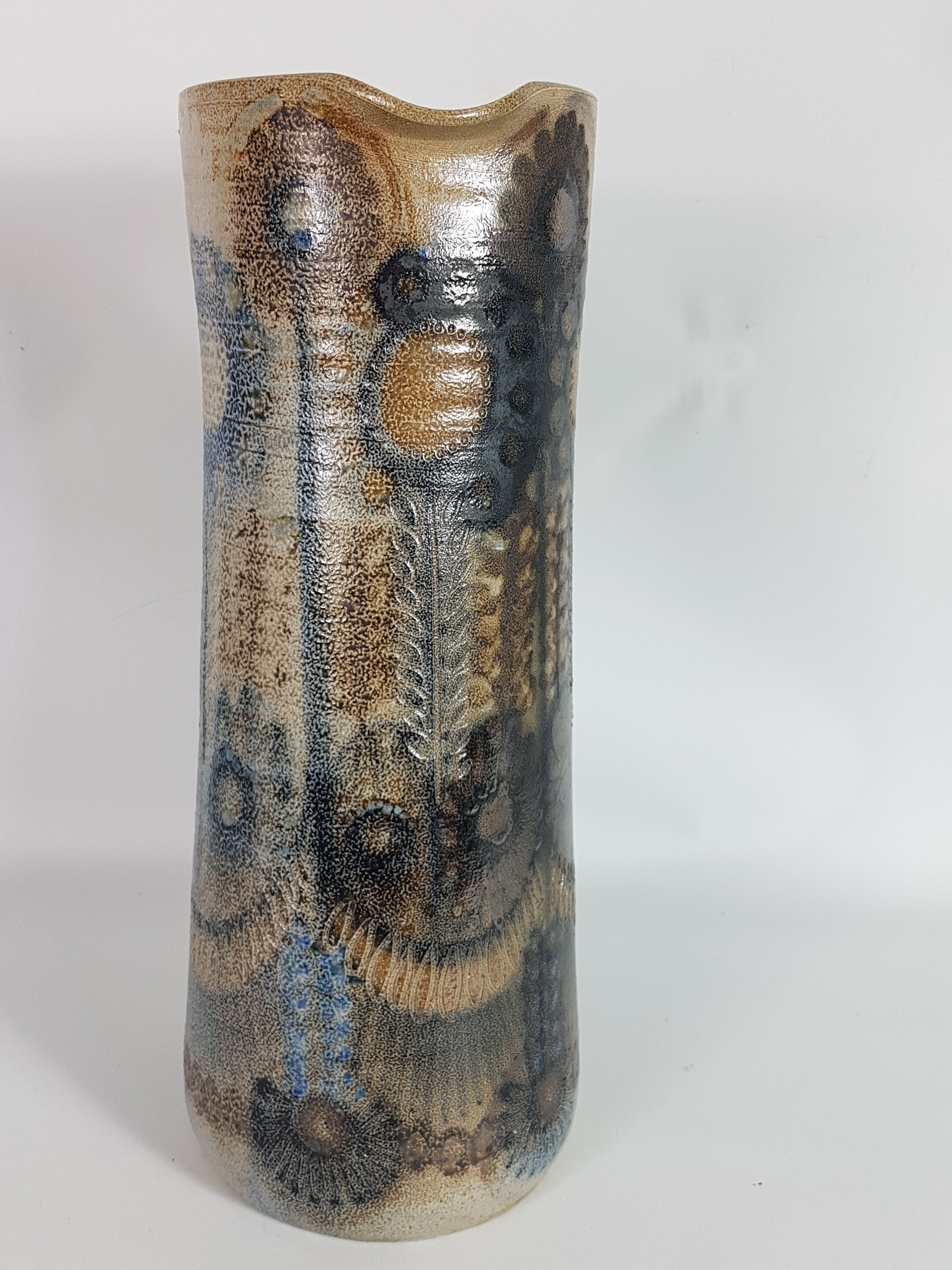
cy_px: 635
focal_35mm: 26
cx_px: 476
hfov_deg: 53.1
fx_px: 953
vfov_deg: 67.3
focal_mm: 4.2
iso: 64
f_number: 1.7
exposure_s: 1/100
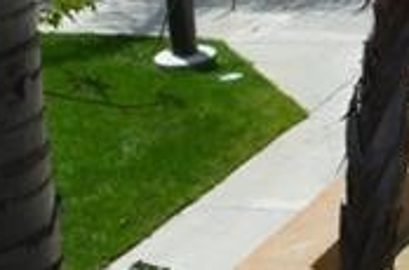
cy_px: -225
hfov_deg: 11.4
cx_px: 870
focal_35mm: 159
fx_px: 1801
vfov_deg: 8.3
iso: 100
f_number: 8
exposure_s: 1/250
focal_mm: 18
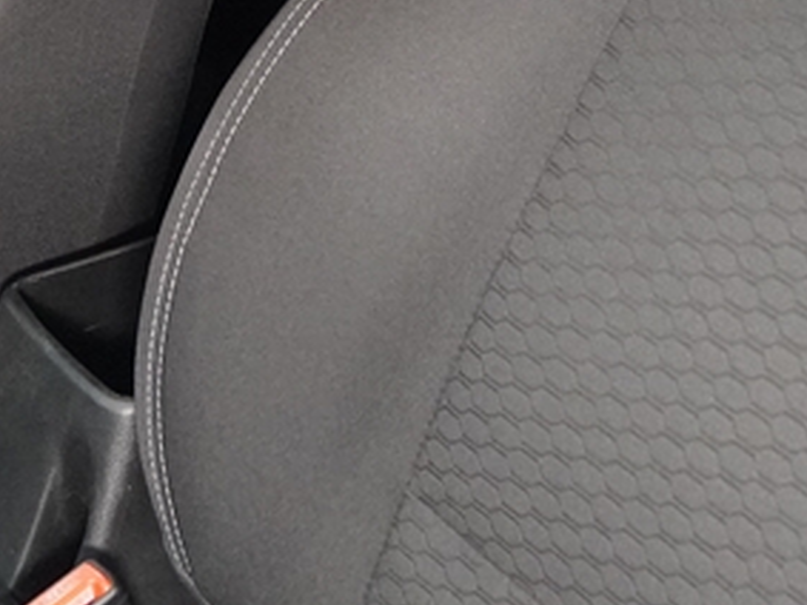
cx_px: 356
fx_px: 2068
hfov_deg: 22.1
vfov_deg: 15.6
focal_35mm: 89
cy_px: -250
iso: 5000
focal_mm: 17
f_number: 2.8
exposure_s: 1/160
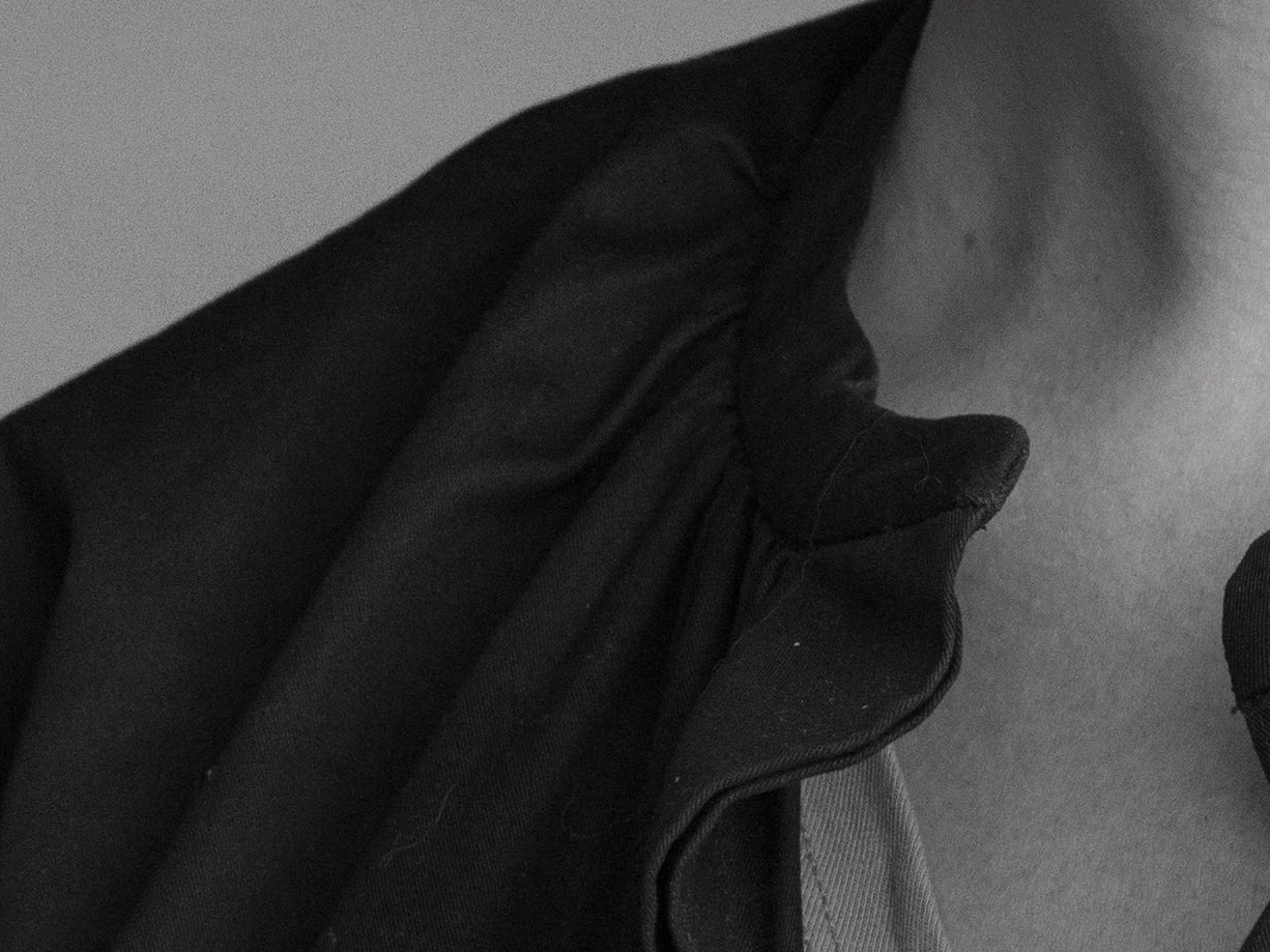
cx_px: 1242
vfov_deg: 4.3
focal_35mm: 344
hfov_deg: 5.7
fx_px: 12618
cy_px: 8
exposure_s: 1/1000
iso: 800
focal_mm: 65
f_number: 5.6
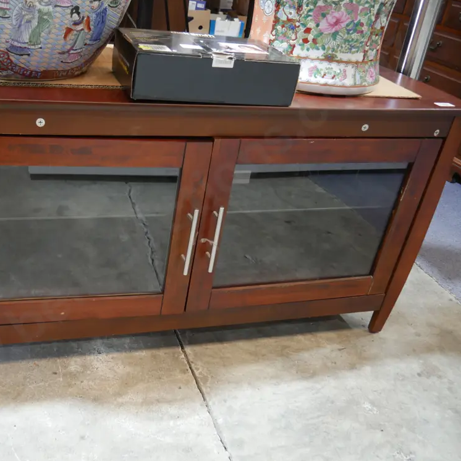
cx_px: 154
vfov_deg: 48.5
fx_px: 512
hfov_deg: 47.7
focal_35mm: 34
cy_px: 232
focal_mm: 14
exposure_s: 1/60
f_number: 3.5
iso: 640
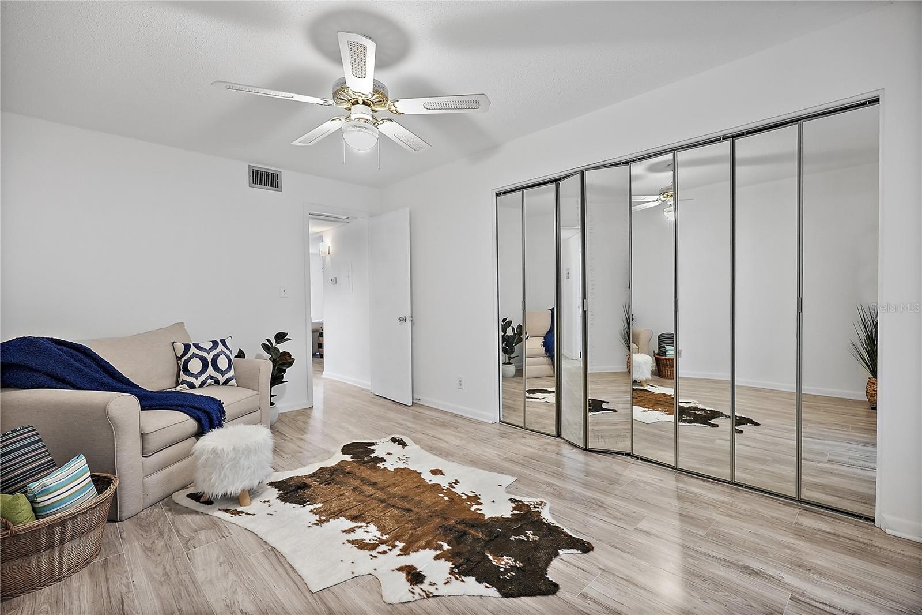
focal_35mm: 16
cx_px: 461
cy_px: 308
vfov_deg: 72.0
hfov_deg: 95.0
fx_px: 422
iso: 1600
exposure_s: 1/30
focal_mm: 16.5
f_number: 4
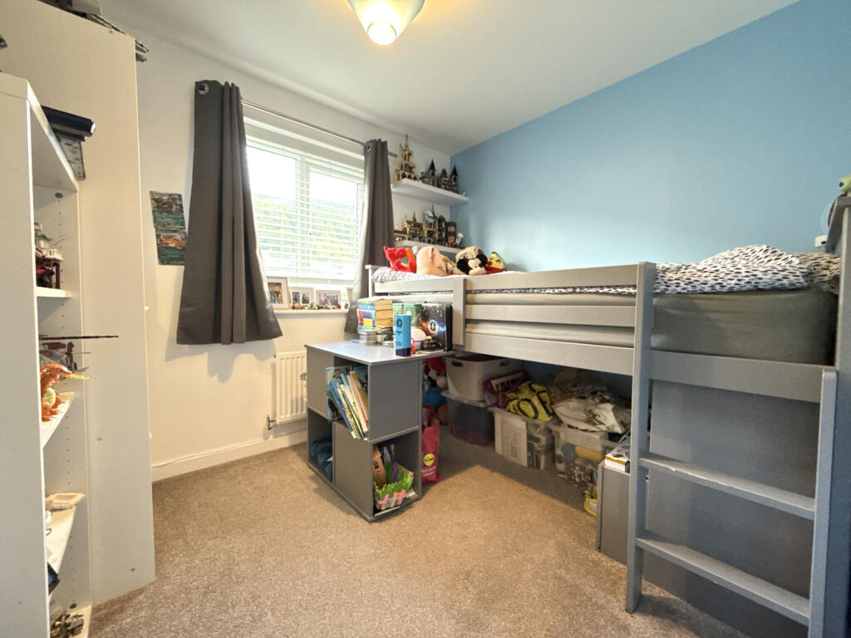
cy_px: 319
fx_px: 344
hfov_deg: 102.1
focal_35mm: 14
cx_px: 426
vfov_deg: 85.7
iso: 1250
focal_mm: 2.22
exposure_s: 1/60
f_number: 2.2
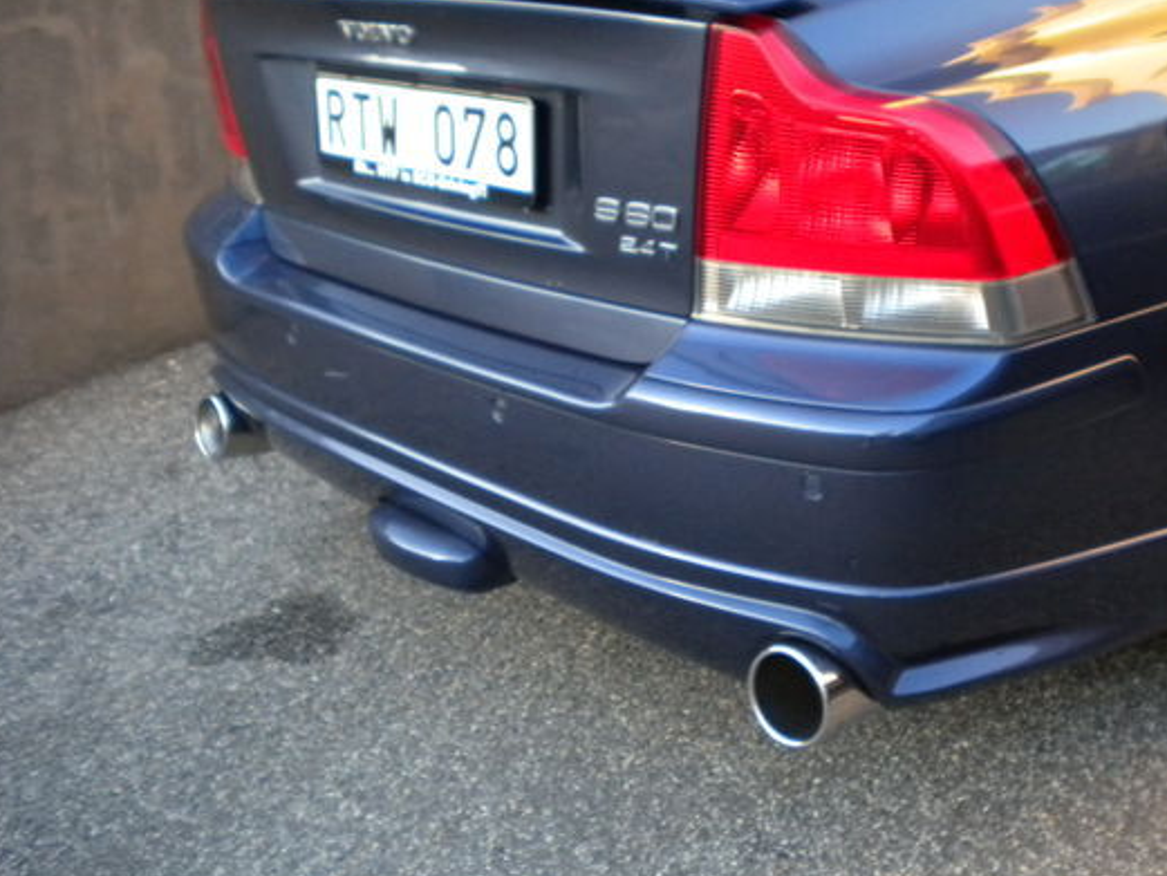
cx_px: 701
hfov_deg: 43.6
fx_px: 1450
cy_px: 401
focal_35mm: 43
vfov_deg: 33.6
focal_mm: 6.3
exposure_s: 1/119
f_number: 3.1
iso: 400
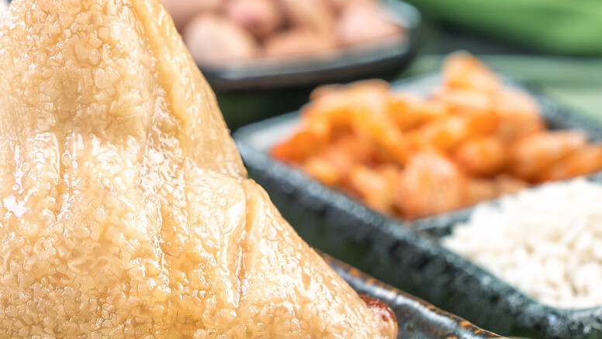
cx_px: 174
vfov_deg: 2.3
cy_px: 149
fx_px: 8271
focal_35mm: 518
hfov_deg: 4.2
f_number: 9
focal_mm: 300
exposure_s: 1/200
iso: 50
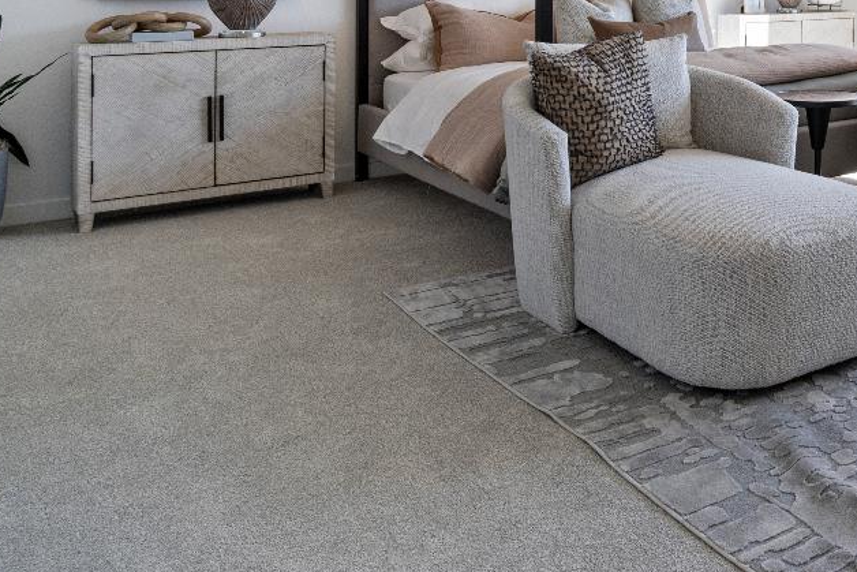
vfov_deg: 28.6
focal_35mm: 43
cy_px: -40
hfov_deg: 40.5
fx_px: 1024
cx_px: 831
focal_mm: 12
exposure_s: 1/40
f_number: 9
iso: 250
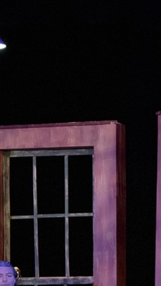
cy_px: 284
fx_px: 2402
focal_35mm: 316
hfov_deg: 3.8
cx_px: 57
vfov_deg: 6.8
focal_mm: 15.66
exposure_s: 1/60
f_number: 2.8
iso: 640
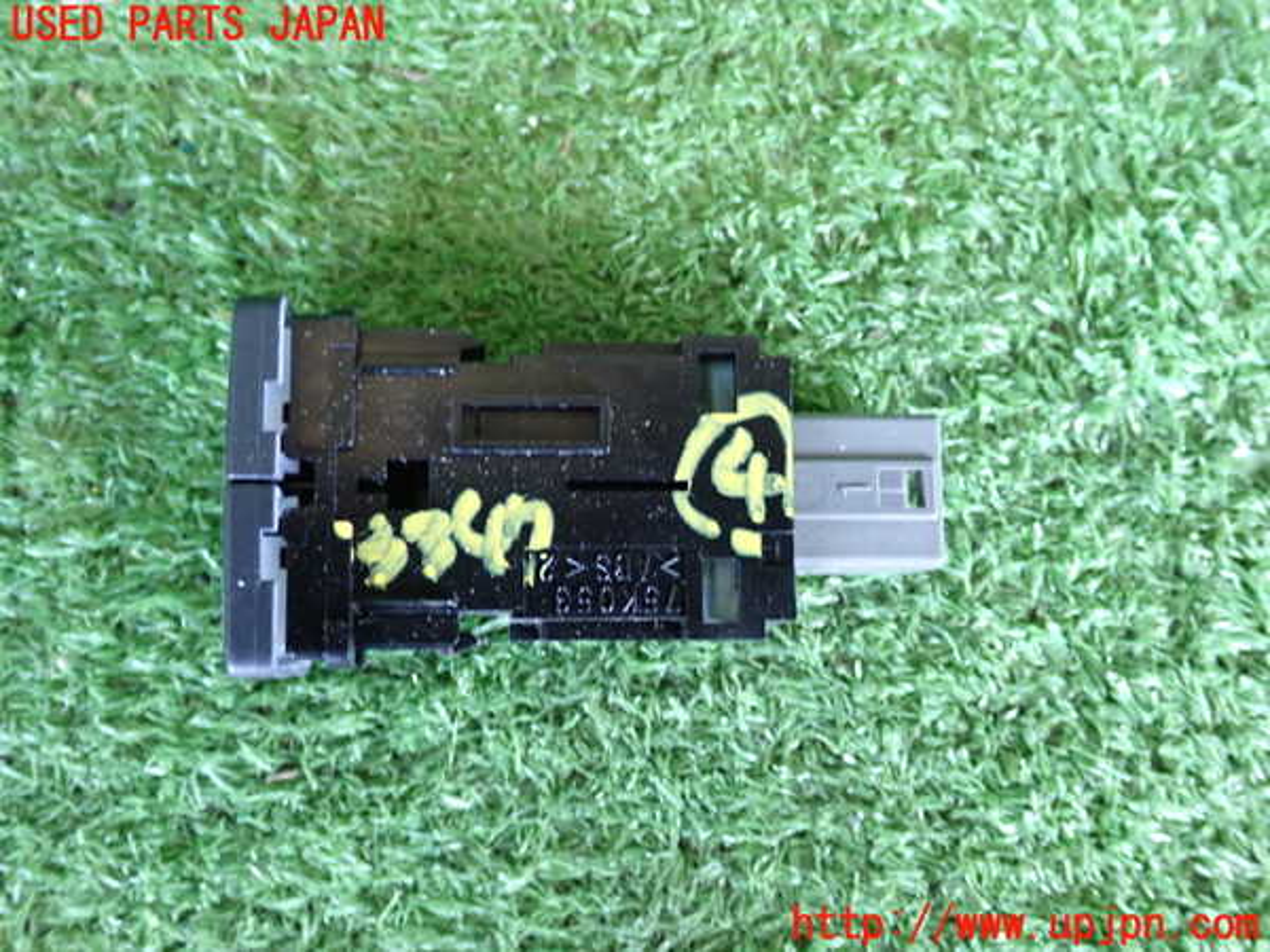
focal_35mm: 38
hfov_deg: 49.0
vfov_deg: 37.7
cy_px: 476
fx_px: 1394
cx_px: 635
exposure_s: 1/40
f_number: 2.7
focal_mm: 6.83
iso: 640
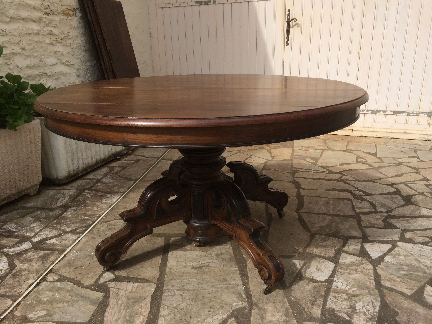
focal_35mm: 29
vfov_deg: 48.2
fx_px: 362
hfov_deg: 61.7
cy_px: 162
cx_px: 216
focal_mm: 4.15
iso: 32
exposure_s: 1/1580
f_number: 2.2
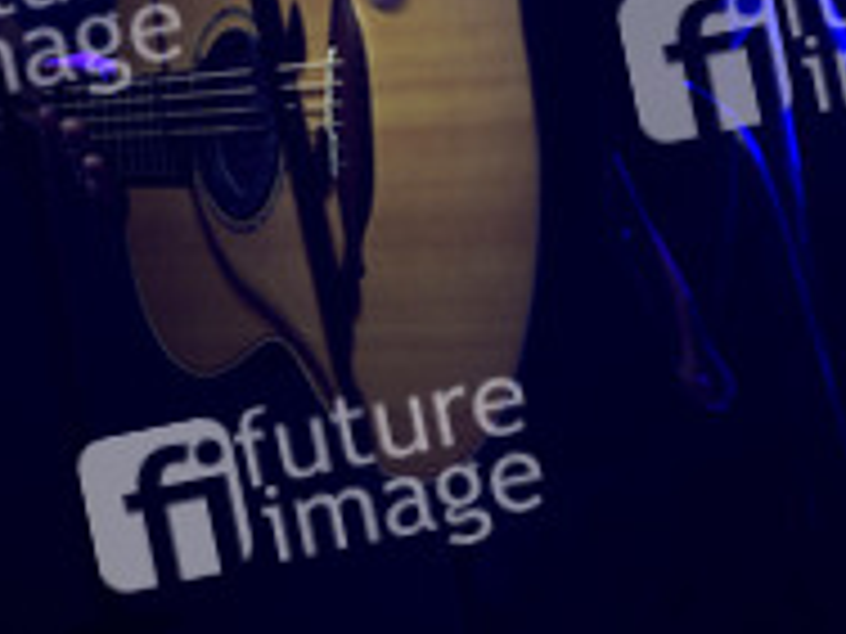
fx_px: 7259
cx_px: 441
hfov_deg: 6.7
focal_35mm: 297
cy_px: -189
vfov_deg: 5.0
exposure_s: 1/320
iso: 800
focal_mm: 145
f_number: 3.5
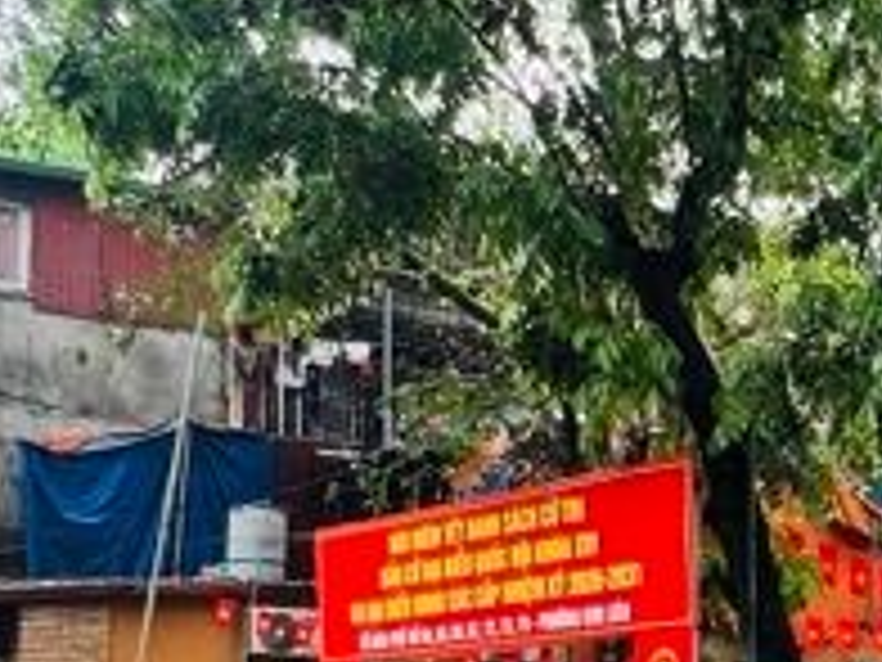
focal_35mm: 68
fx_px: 1733
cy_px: 703
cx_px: 1035
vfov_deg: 20.7
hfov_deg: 25.8
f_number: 1.8
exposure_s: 1/99
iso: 40
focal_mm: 1.57
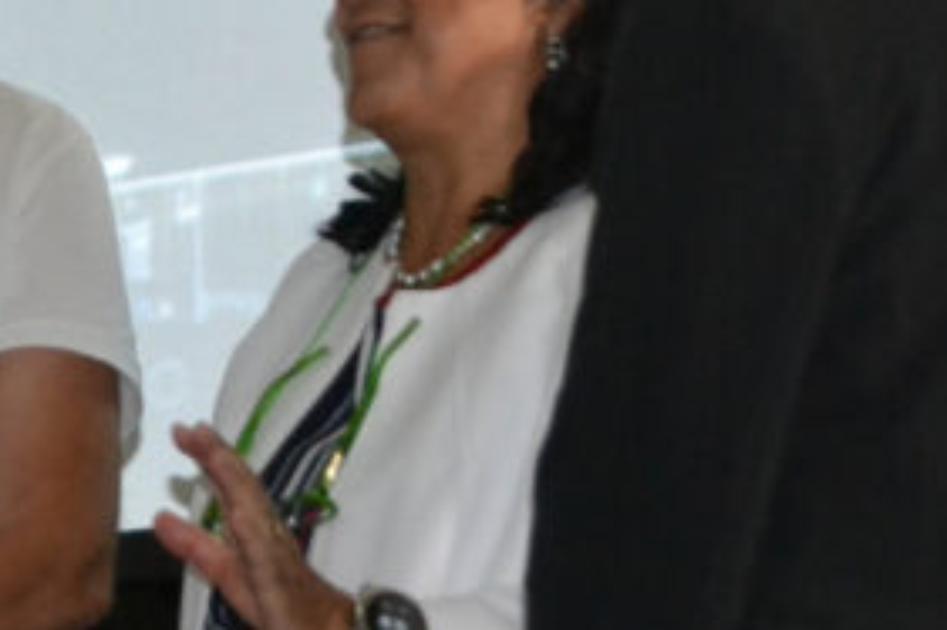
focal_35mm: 123
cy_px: 72
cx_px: 47
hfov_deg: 16.4
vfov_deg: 11.1
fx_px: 3234
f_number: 5
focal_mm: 36
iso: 3200
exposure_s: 1/50
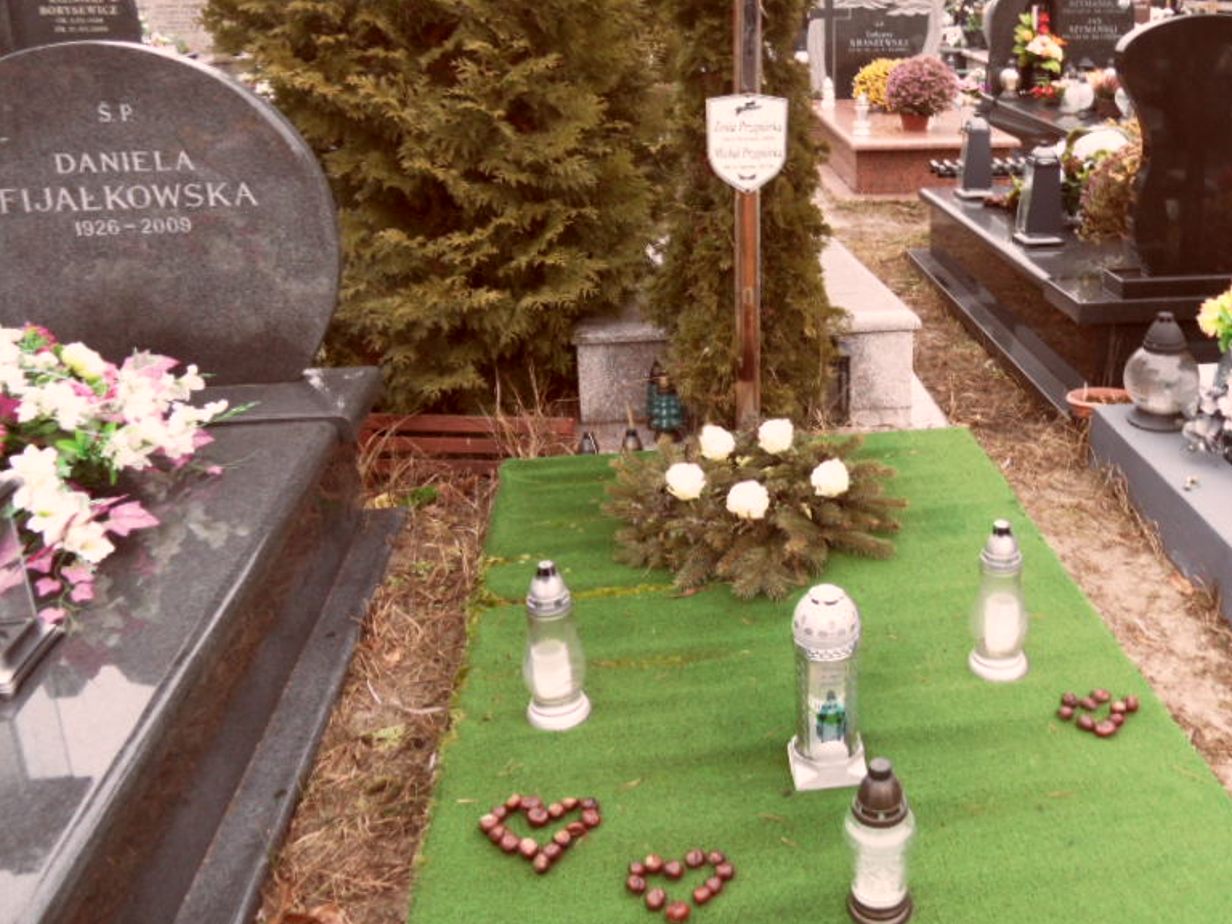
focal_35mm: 32
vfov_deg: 43.7
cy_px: 329
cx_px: 820
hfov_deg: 55.6
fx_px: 1139
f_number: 3.2
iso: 100
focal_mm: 3.9
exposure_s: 1/45
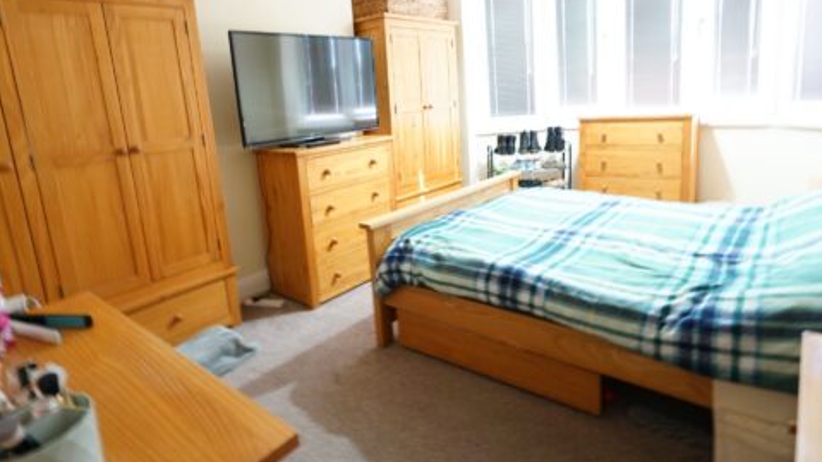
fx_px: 458
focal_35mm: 21
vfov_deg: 53.1
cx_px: 400
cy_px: 182
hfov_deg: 83.8
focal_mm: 16
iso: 500
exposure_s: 1/3
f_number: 5
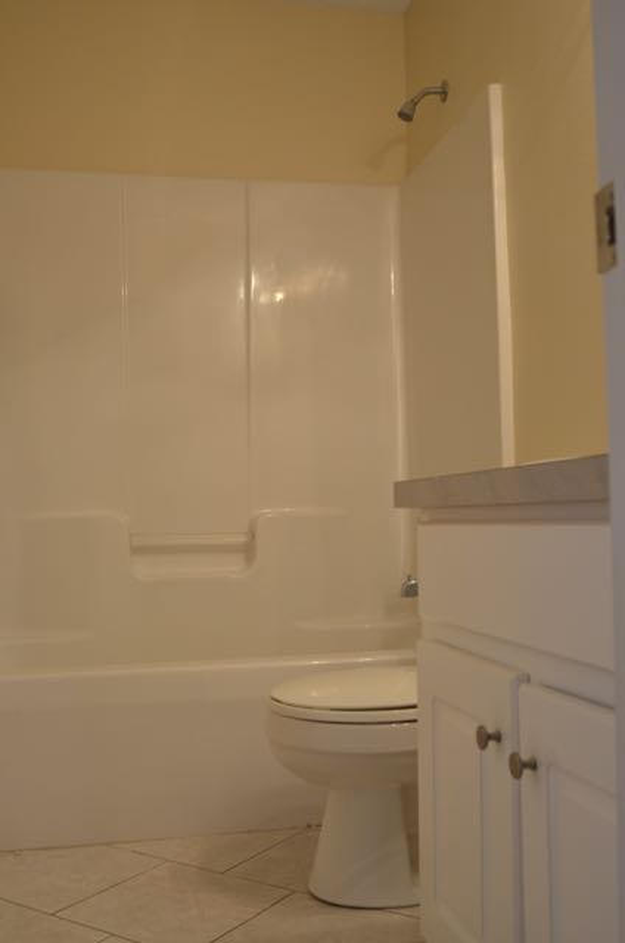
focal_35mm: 36
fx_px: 942
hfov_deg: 36.7
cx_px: 312
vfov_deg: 53.2
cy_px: 472
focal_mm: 24
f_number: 4.5
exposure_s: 1/50
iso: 800
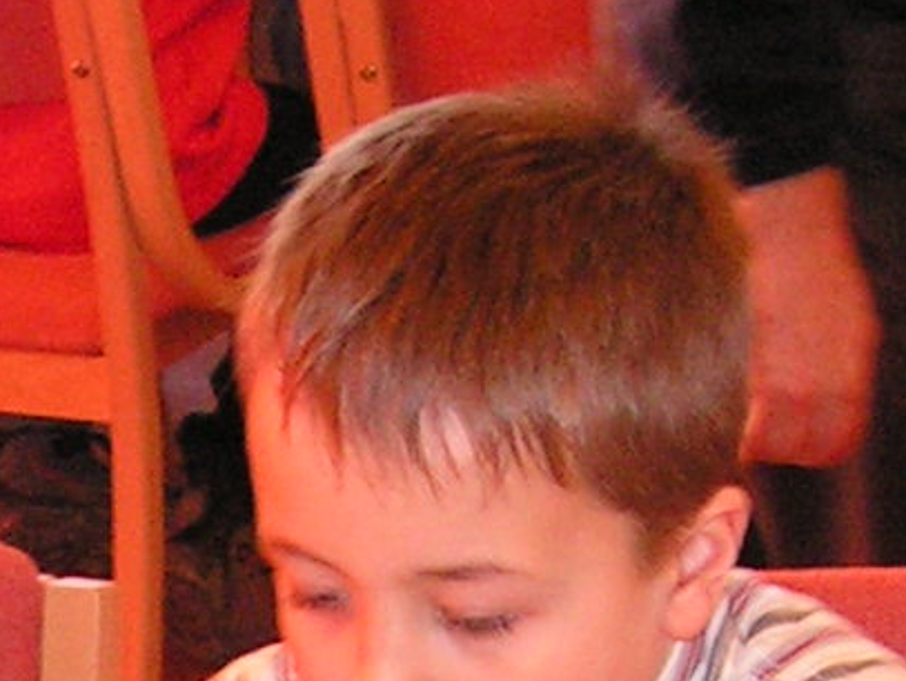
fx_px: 4741
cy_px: 1111
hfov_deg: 10.8
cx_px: 65
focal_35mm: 181
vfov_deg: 8.0
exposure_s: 1/40
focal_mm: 6
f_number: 3.2
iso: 200
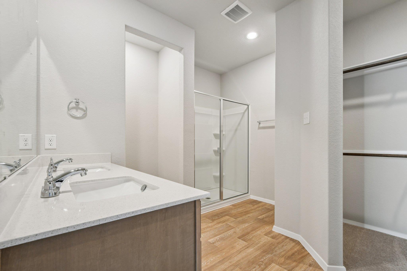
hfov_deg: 100.4
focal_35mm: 15
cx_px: 204
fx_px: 170
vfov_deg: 77.3
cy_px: 136
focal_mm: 10
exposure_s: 1/25
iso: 400
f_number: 8
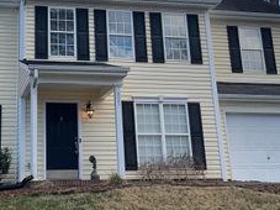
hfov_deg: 29.9
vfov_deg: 22.7
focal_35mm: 64
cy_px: 49
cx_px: 81
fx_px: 517
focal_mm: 3
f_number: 1.8
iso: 16
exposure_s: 1/1144
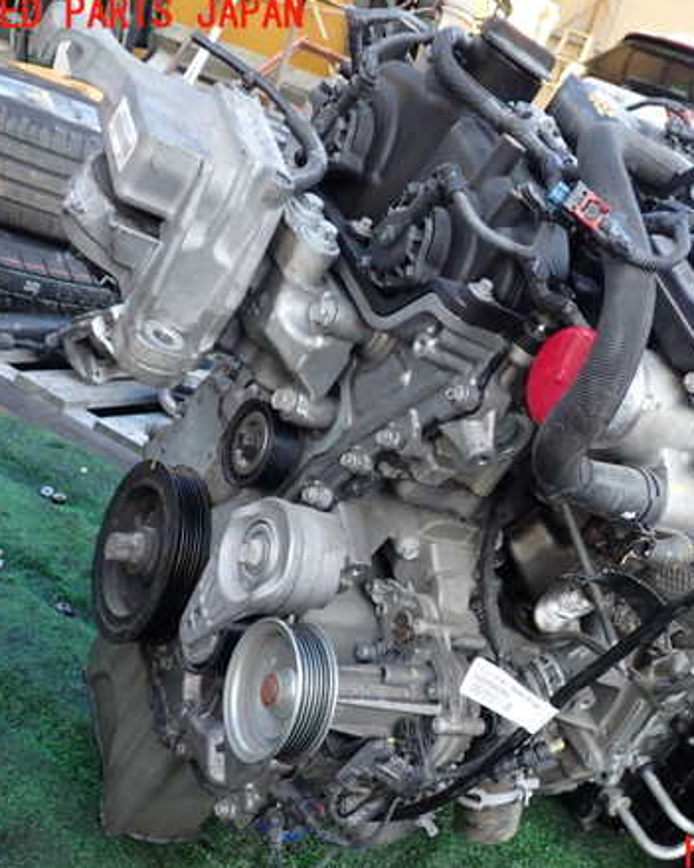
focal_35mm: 40
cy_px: 435
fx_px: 1027
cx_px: 538
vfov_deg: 45.8
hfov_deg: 36.3
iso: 100
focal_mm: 5.4
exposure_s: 1/60
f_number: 2.3
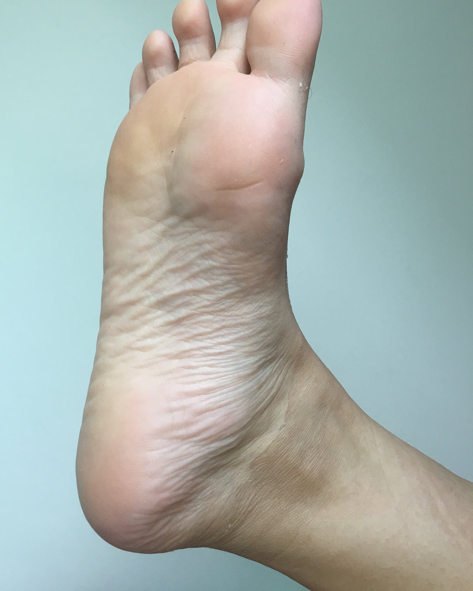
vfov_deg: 51.1
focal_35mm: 35
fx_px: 612
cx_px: 202
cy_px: 228
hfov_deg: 42.1
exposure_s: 1/17
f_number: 2.2
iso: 32
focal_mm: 4.15
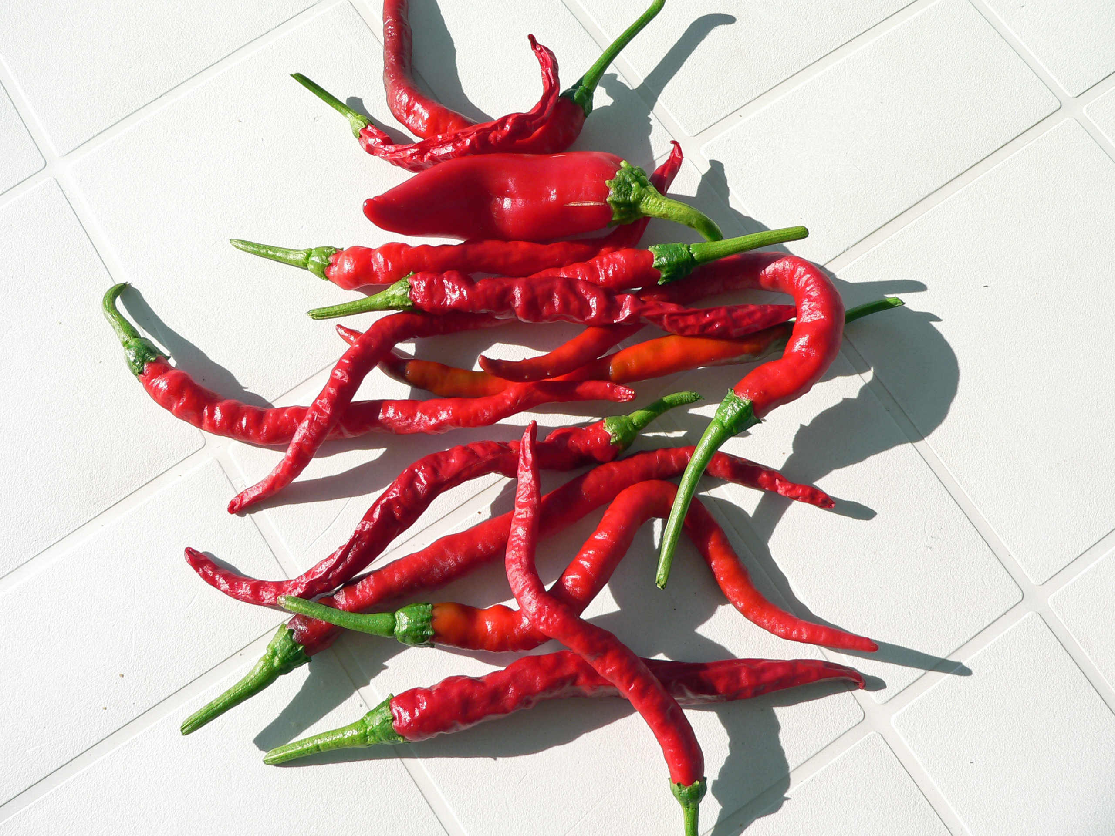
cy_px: 418
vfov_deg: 39.7
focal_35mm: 36
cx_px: 558
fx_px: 1160
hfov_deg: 51.4
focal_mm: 6
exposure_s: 1/500
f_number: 4
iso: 80
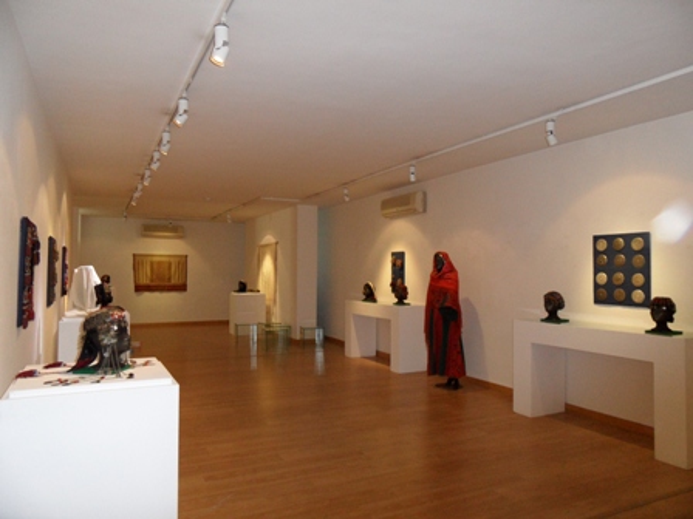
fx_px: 480
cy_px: 260
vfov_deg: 56.8
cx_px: 346
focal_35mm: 24
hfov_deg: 71.6
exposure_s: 1/30
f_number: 3.2
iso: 240
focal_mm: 3.9
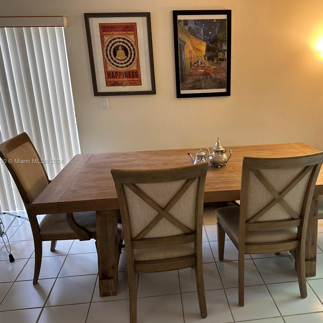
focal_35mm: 29
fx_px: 306
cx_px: 196
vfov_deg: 55.6
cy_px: 162
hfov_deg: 55.2
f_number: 1.78
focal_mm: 6.86
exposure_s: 1/120
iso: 125
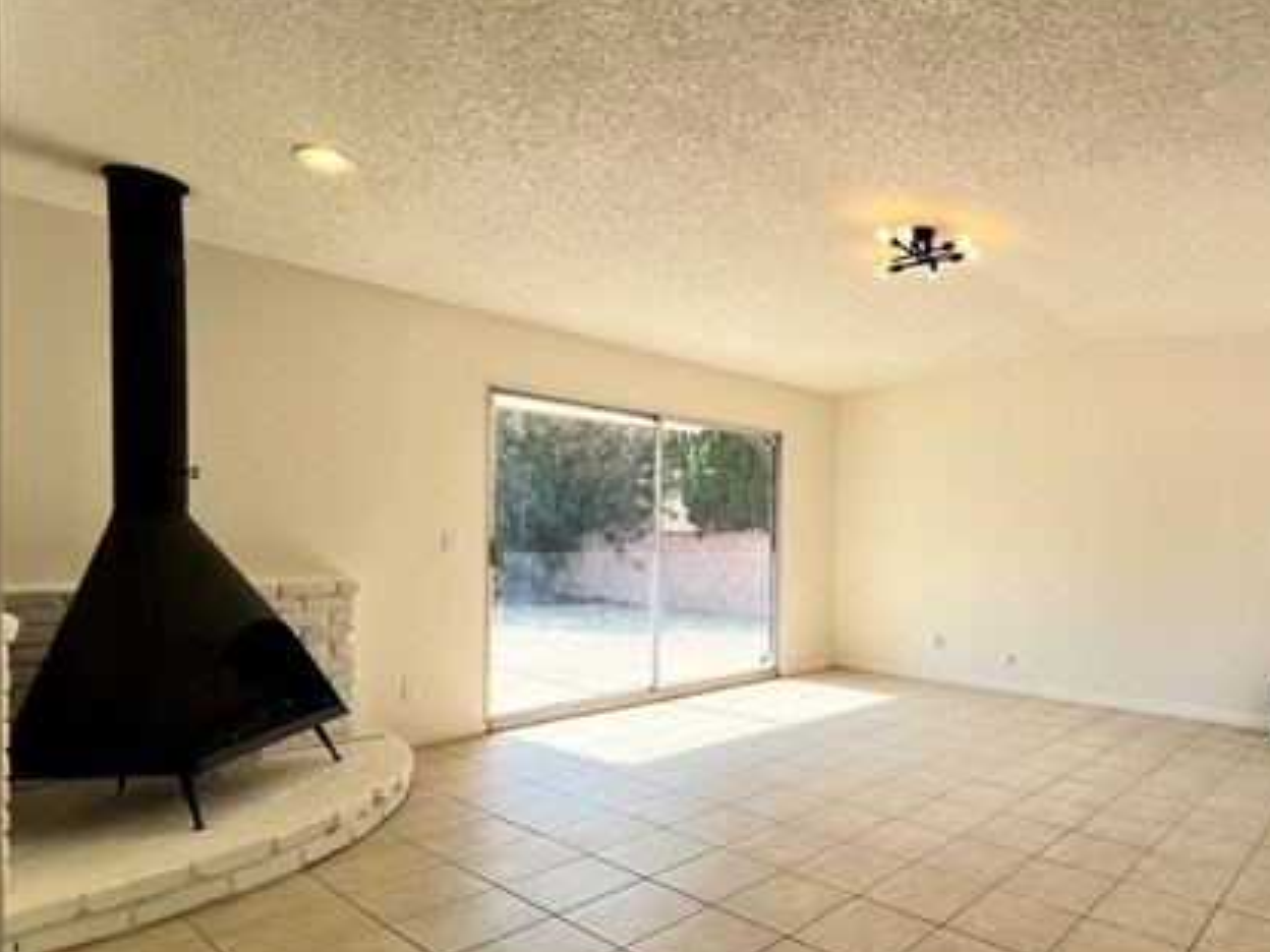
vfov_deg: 65.6
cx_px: 922
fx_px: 734
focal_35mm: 20
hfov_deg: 76.9
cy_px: 552
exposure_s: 1/267
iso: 32
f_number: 1.8
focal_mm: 1.57
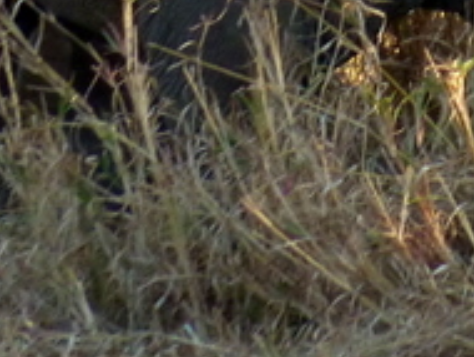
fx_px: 18468
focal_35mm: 1347
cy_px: -347
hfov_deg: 1.5
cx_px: 731
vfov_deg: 1.1
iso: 200
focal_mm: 49.2
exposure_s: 1/125
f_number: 4.9
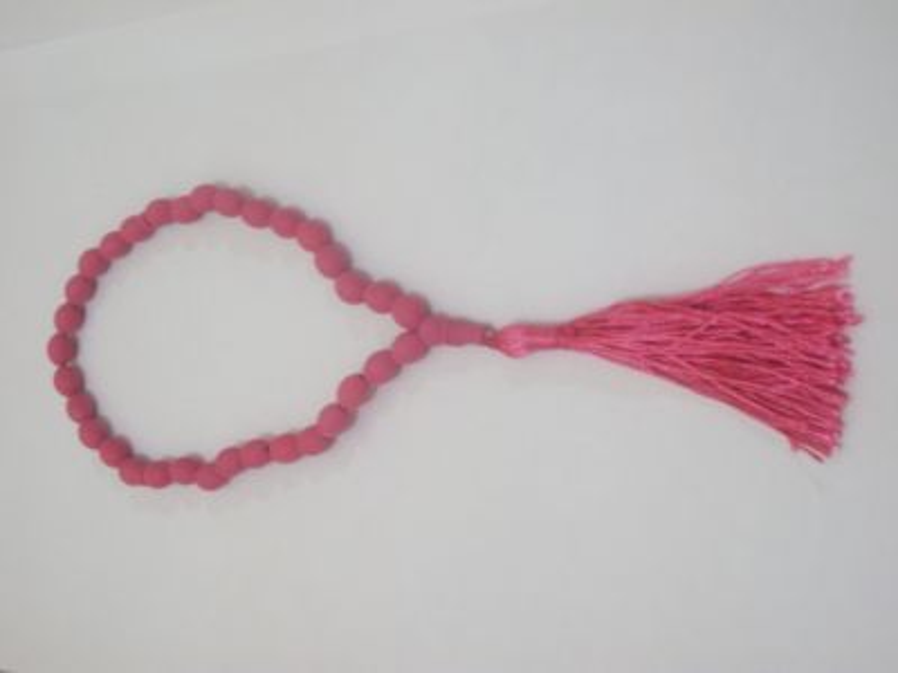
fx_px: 1297
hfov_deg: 38.2
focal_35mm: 50
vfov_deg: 29.1
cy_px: 336
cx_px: 449
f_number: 3.6
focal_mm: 8.8
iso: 186
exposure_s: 1/8
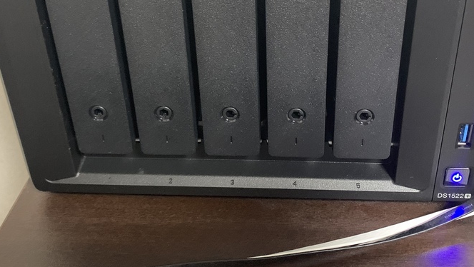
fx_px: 541
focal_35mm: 43
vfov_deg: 26.9
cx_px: 258
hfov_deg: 47.3
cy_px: 36
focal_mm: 4.25
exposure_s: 1/25
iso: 800
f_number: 1.8
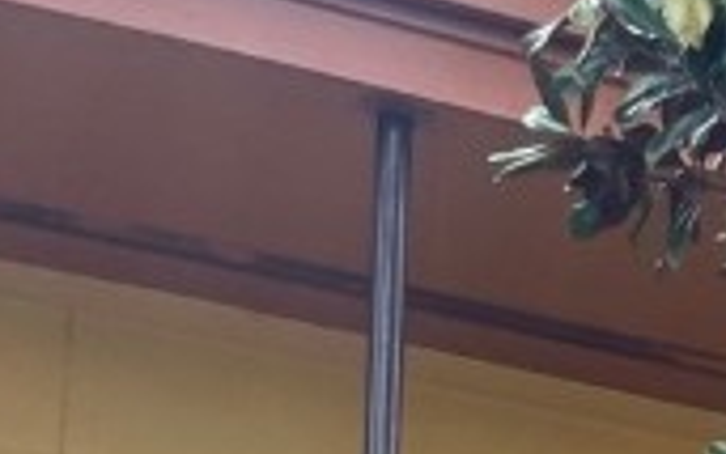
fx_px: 3266
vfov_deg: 6.8
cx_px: 1715
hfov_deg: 10.9
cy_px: 1561
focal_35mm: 165
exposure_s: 1/660
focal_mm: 5.1
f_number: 1.6
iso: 32
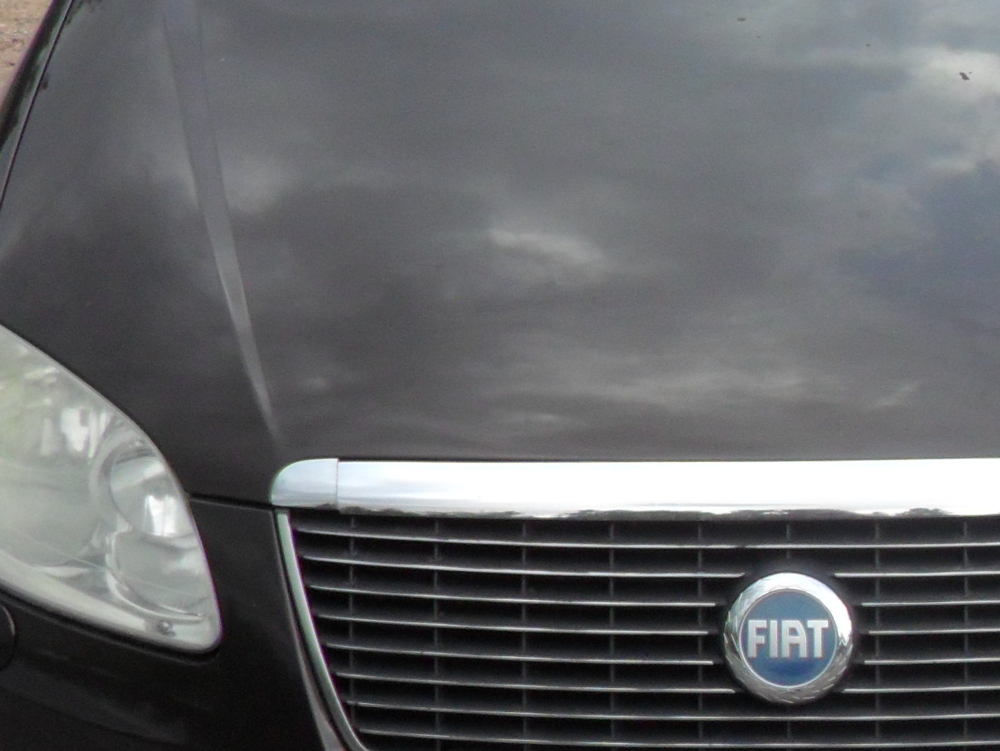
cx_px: 754
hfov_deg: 24.1
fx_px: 2311
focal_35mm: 80
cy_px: 412
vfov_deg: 18.4
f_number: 3.5
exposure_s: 1/250
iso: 80
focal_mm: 4.9
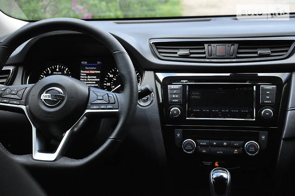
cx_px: 148
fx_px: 516
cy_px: 98
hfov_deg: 31.9
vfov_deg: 21.5
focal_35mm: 63
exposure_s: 1/800
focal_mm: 42
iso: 2000
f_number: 4.8
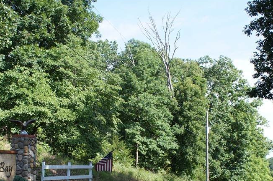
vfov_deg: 20.6
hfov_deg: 31.0
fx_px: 493
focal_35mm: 65
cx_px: 150
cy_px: 146
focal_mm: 26
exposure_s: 1/125
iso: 100
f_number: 6.3
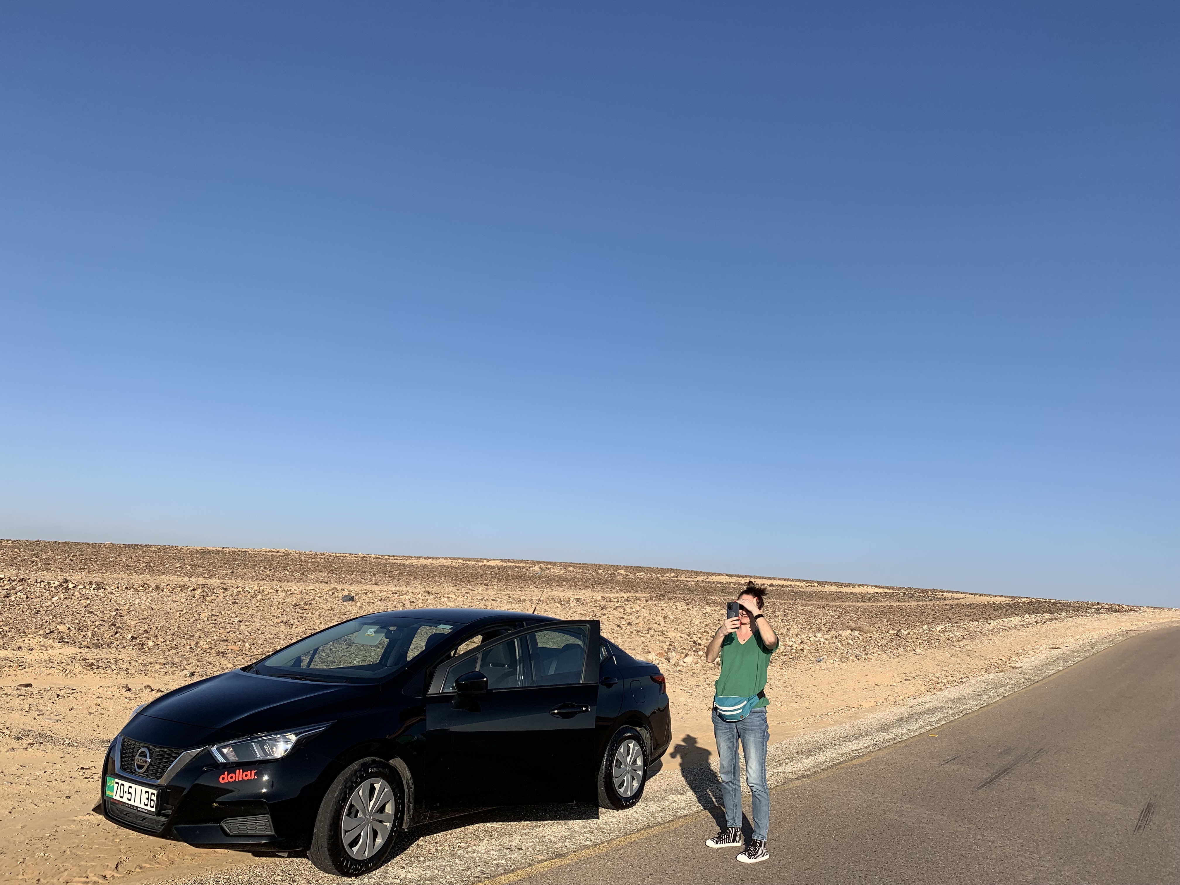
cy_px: 442
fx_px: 886
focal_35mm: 26
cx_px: 590
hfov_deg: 67.3
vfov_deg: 53.1
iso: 25
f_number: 1.8
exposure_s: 1/2545
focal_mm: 4.25
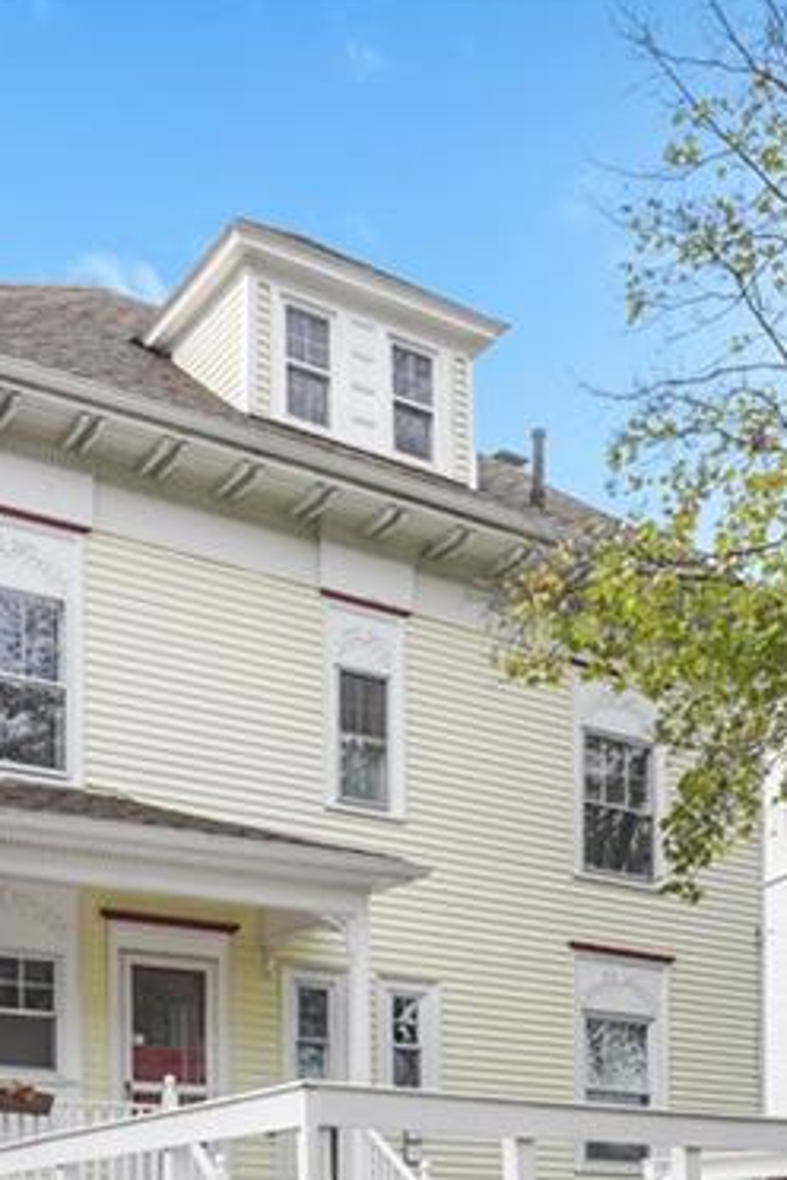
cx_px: 321
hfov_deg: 30.4
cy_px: 1063
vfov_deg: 41.0
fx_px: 1443
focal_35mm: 44
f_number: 9
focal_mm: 16
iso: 100
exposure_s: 1/60
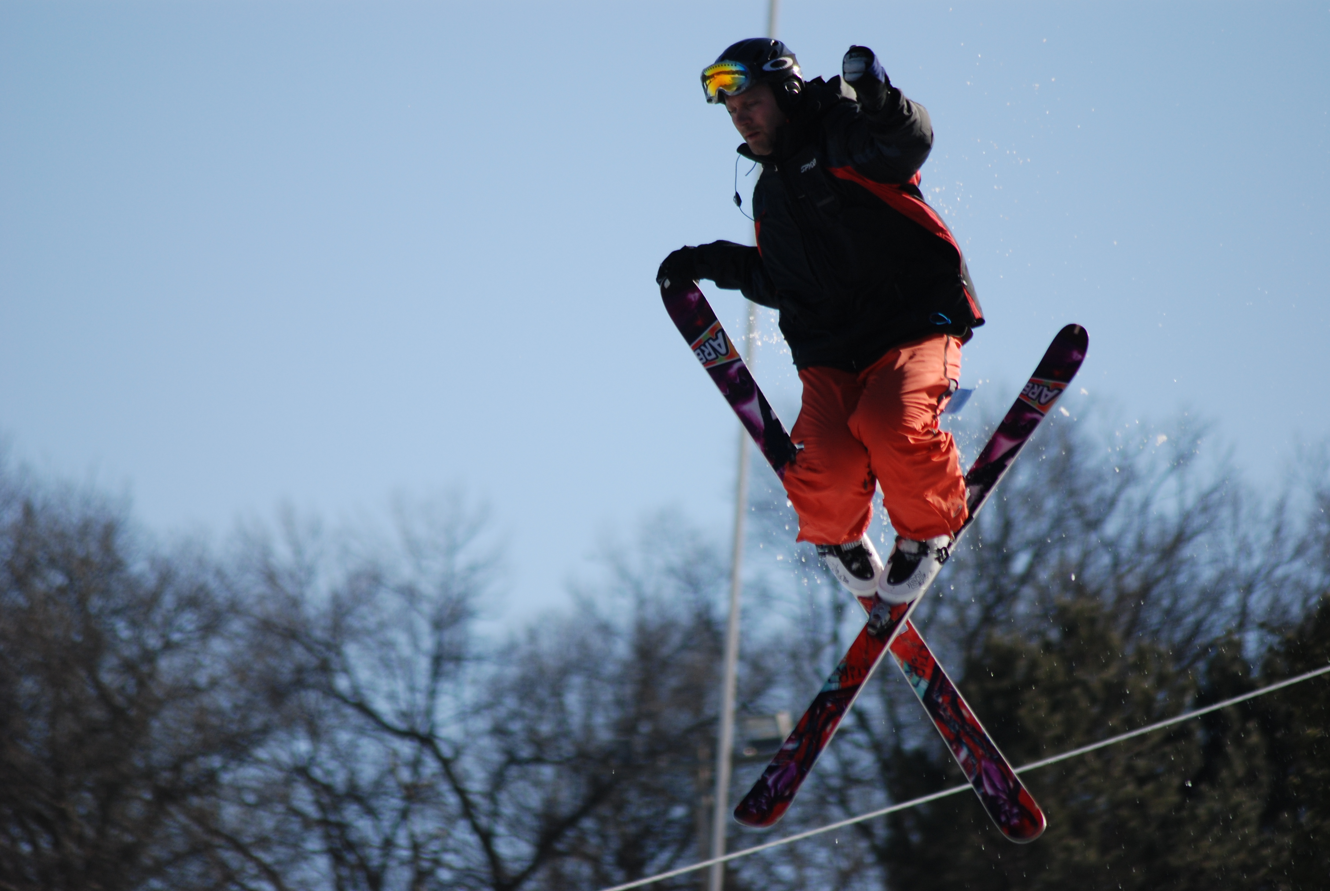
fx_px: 17755
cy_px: 446
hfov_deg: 4.3
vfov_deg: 2.9
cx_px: 665
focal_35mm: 480
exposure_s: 1/800
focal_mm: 320
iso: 200
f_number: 6.3
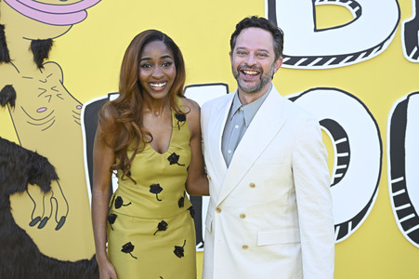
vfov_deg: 23.7
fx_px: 663
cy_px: 140
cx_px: 210
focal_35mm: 57
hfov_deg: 35.1
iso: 800
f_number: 6.3
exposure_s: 1/200
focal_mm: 57
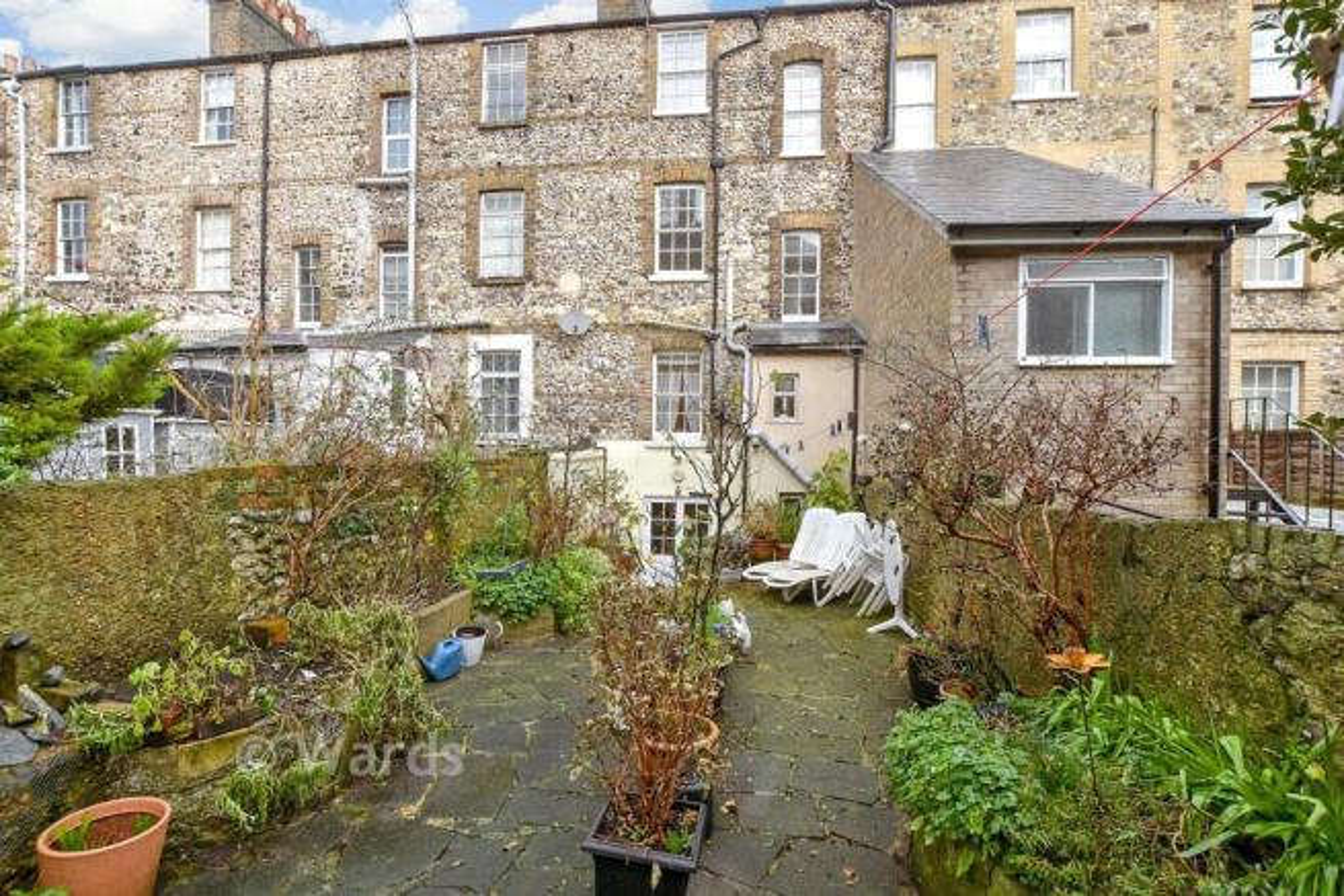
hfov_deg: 100.4
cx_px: 672
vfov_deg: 77.4
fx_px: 560
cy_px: 448
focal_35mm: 15
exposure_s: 1/60
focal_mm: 10
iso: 160
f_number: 6.3
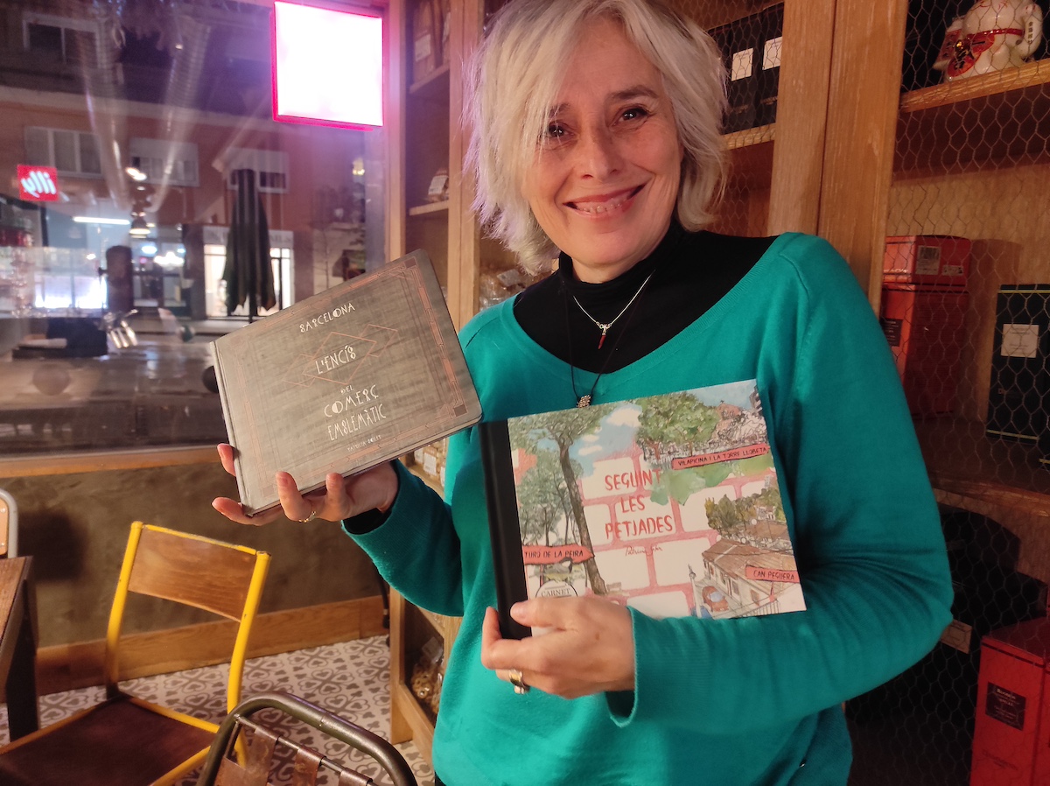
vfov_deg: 54.8
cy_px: 393
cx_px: 525
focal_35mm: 25
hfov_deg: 69.4
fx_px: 758
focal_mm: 5.43
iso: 600
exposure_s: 1/20
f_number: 1.89
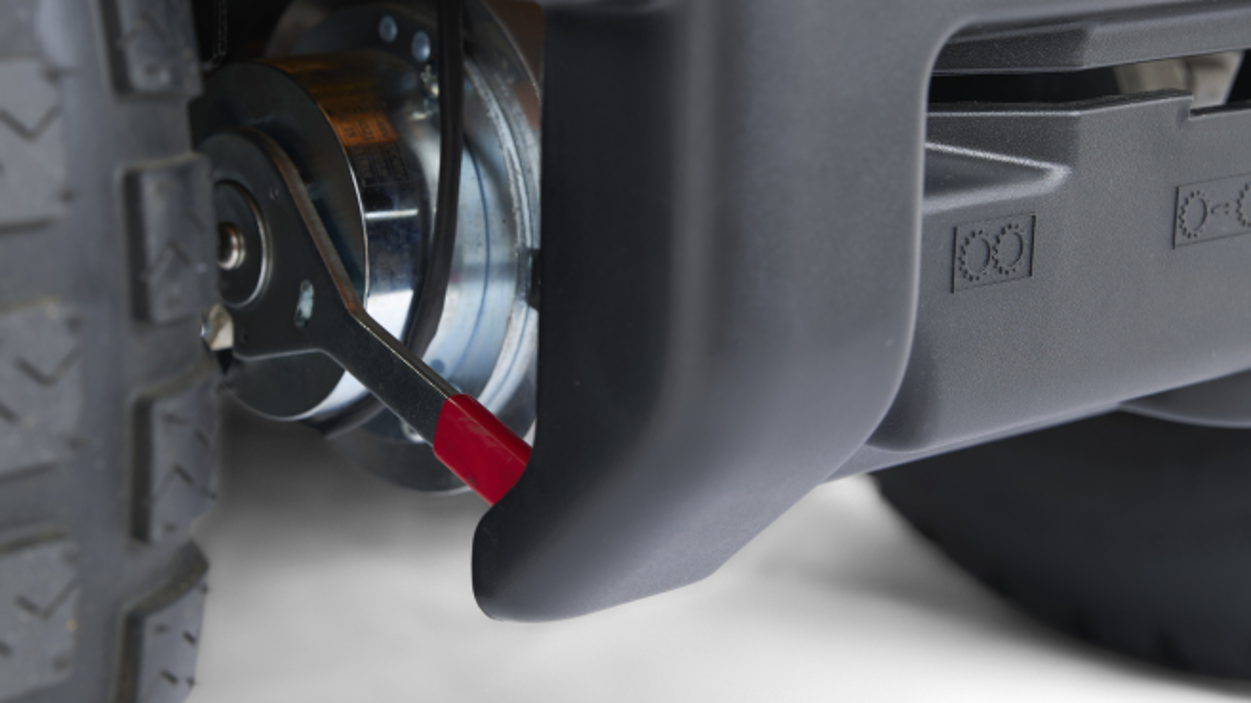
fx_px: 2785
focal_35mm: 84
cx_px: 444
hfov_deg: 25.2
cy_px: 142
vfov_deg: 14.3
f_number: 5.6
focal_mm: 56
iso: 50
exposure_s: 1/160
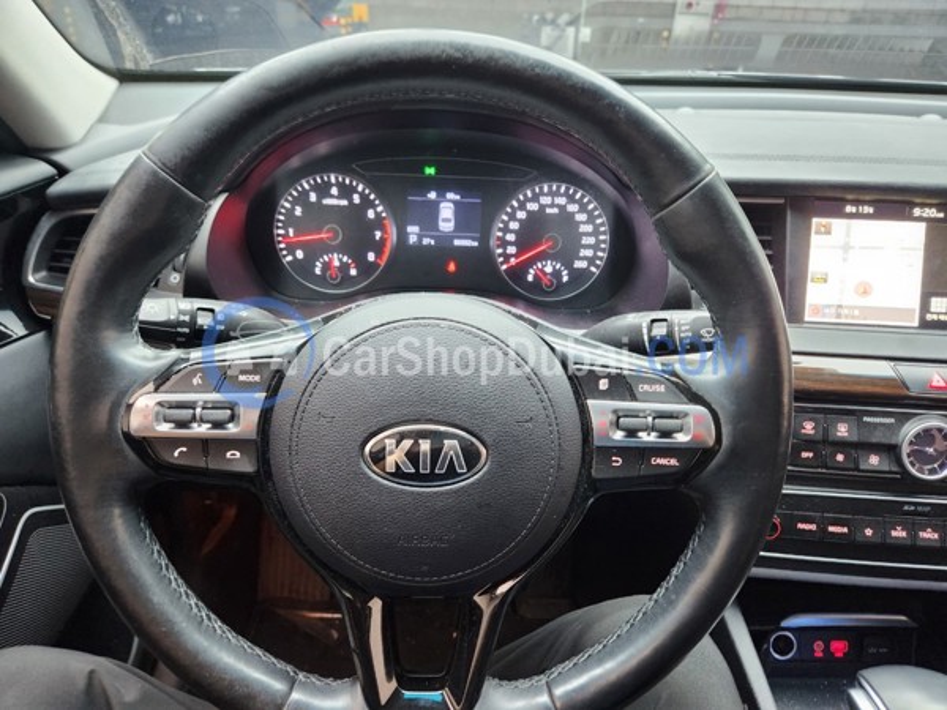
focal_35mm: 23
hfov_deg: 73.9
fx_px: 629
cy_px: 355
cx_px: 474
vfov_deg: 58.9
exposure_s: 1/60
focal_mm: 5.4
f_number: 1.8
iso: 800
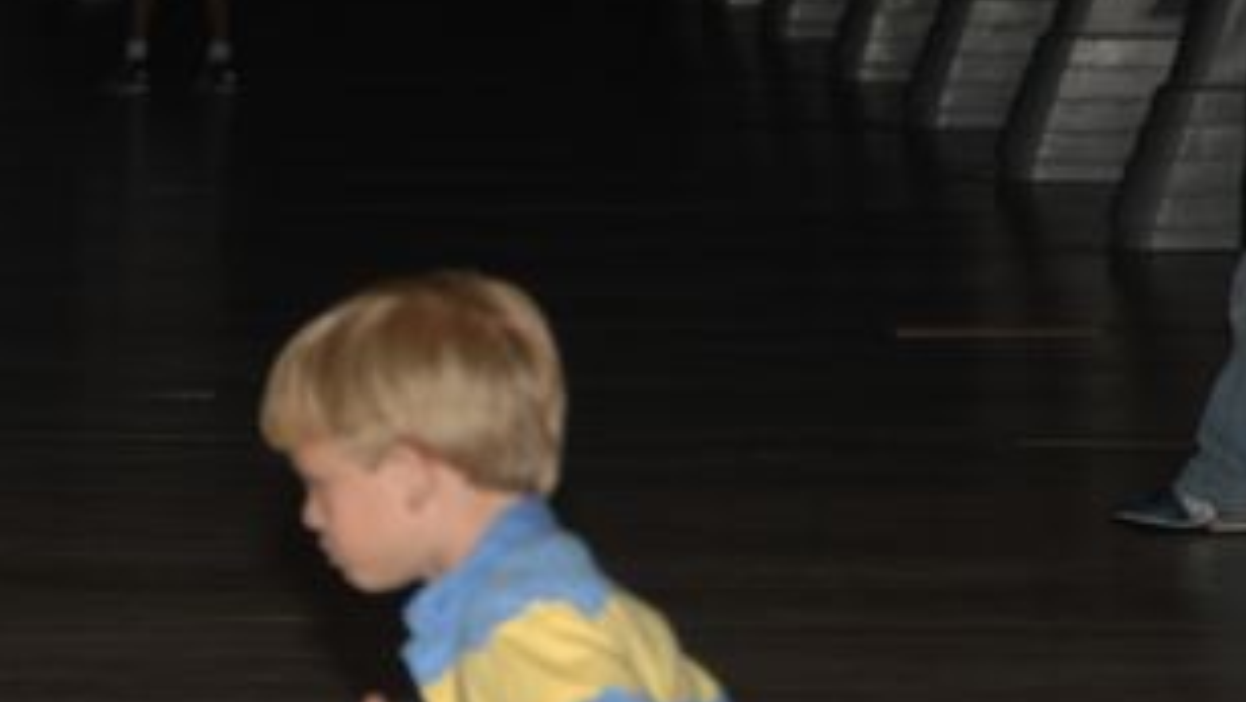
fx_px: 12990
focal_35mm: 393
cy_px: 769
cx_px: 53
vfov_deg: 3.1
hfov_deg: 5.5
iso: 200
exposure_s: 1/125
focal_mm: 120
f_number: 5.3
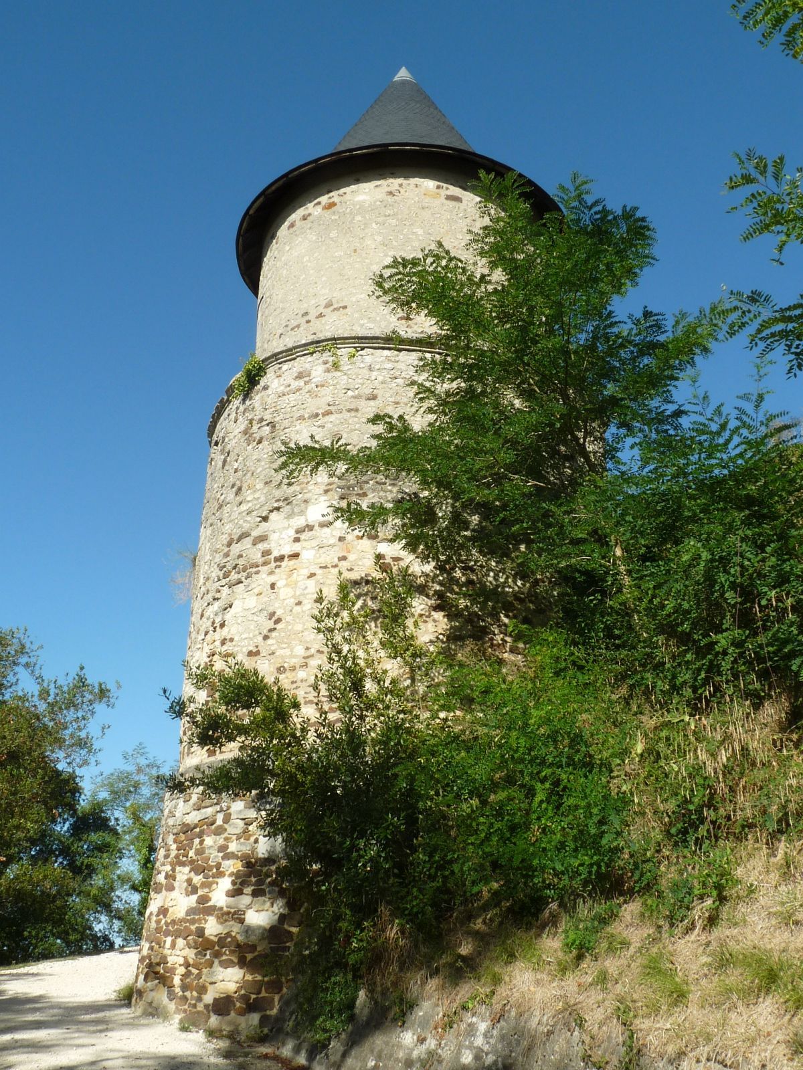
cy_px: 535
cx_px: 402
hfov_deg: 42.9
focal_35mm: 33
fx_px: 1021
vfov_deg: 55.4
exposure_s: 1/320
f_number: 5.6
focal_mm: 4.8
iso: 100
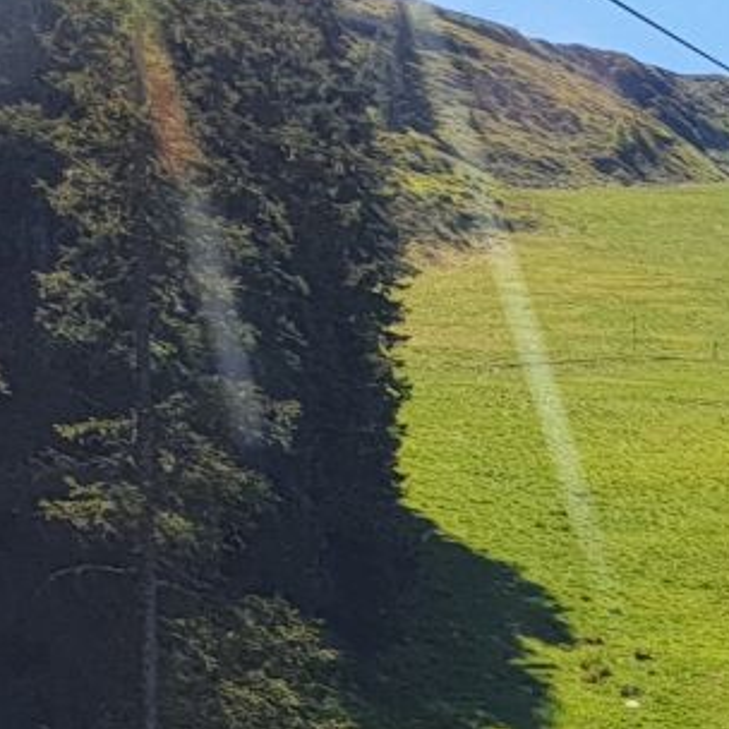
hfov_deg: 11.5
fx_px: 2883
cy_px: 1367
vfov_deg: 12.9
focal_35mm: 121
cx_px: 1834
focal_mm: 4.3
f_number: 2.4
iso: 50
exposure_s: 1/485
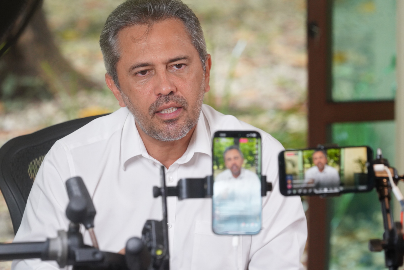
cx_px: 202
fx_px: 2224
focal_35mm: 198
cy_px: 135
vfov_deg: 6.9
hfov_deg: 10.4
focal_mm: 198
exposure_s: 1/160
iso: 3200
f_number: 6.3
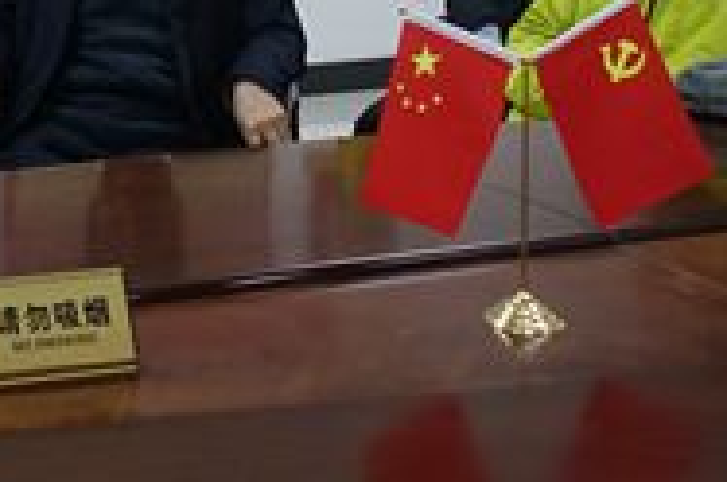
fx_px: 1814
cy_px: -101
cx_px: -249
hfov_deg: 20.5
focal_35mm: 90
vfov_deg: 14.6
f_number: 2.5
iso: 400
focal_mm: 10.15
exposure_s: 1/30
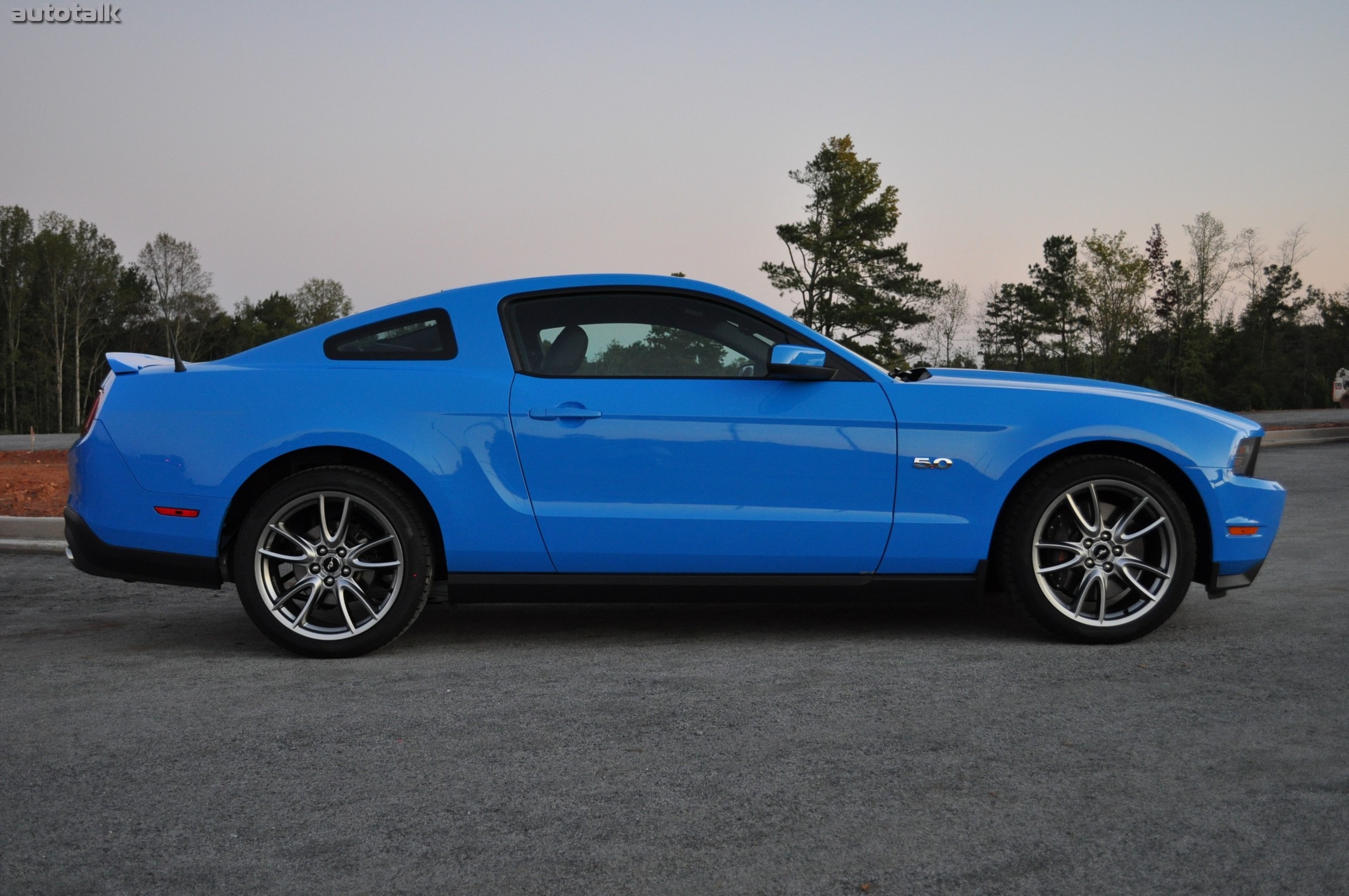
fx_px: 1460
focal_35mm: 39
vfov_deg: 34.1
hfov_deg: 49.6
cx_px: 674
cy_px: 448
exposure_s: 1/50
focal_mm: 26
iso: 800
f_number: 4.2
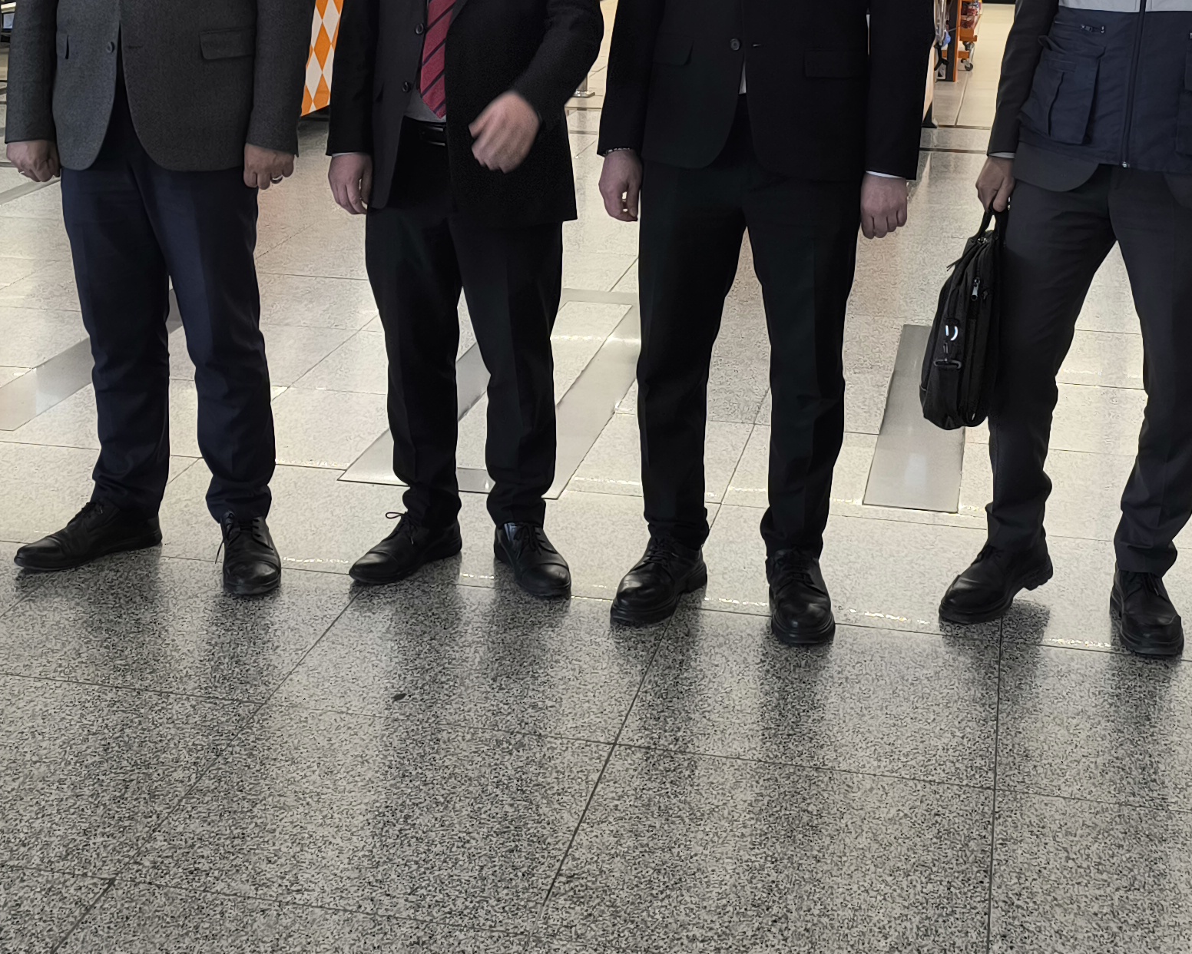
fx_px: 2082
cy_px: 155
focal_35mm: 59
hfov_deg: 31.9
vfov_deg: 25.3
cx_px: 546
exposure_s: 1/100
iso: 250
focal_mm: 6.14
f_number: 1.65
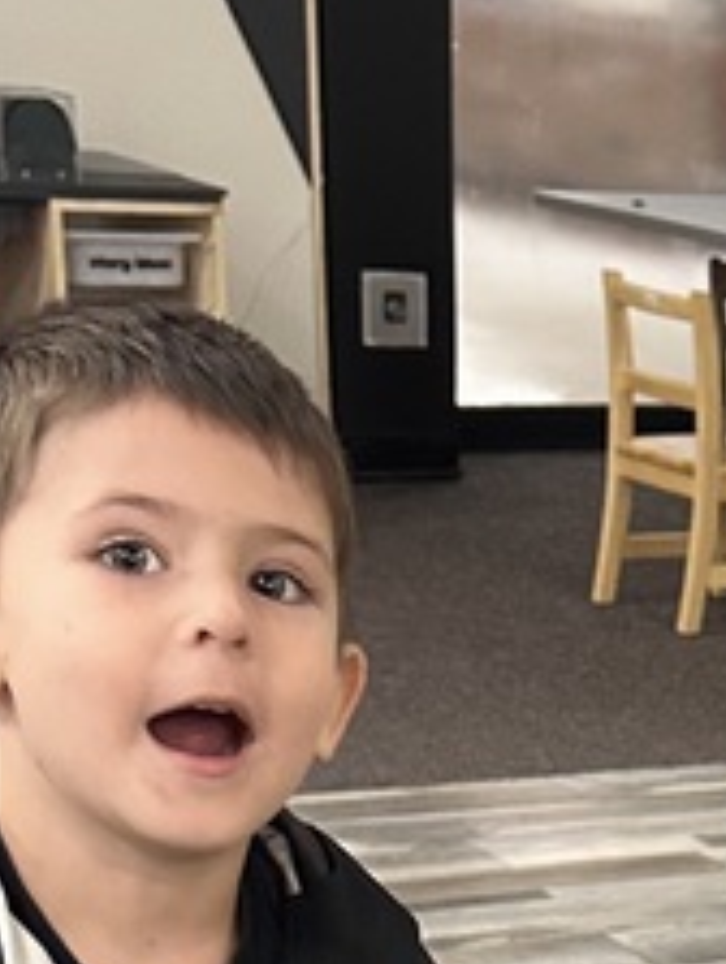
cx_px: 1137
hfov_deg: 12.7
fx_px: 3067
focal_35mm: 110
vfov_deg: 15.7
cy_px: 1647
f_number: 1.78
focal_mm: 6.86
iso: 250
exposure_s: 1/60
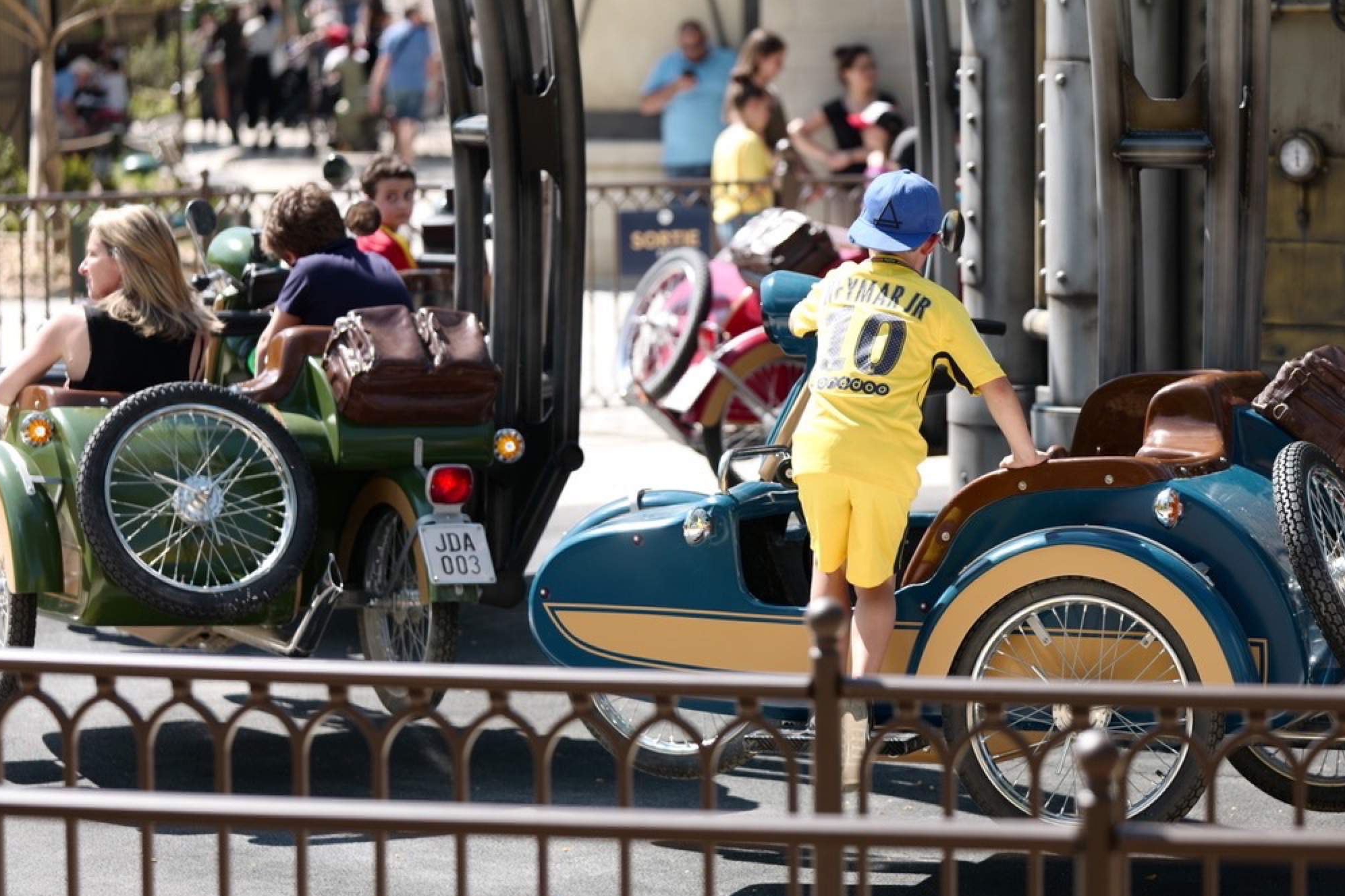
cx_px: 807
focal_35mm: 131
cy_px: 455
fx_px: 4893
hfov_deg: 15.6
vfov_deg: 10.5
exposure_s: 1/400
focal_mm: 102
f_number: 2.9
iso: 80
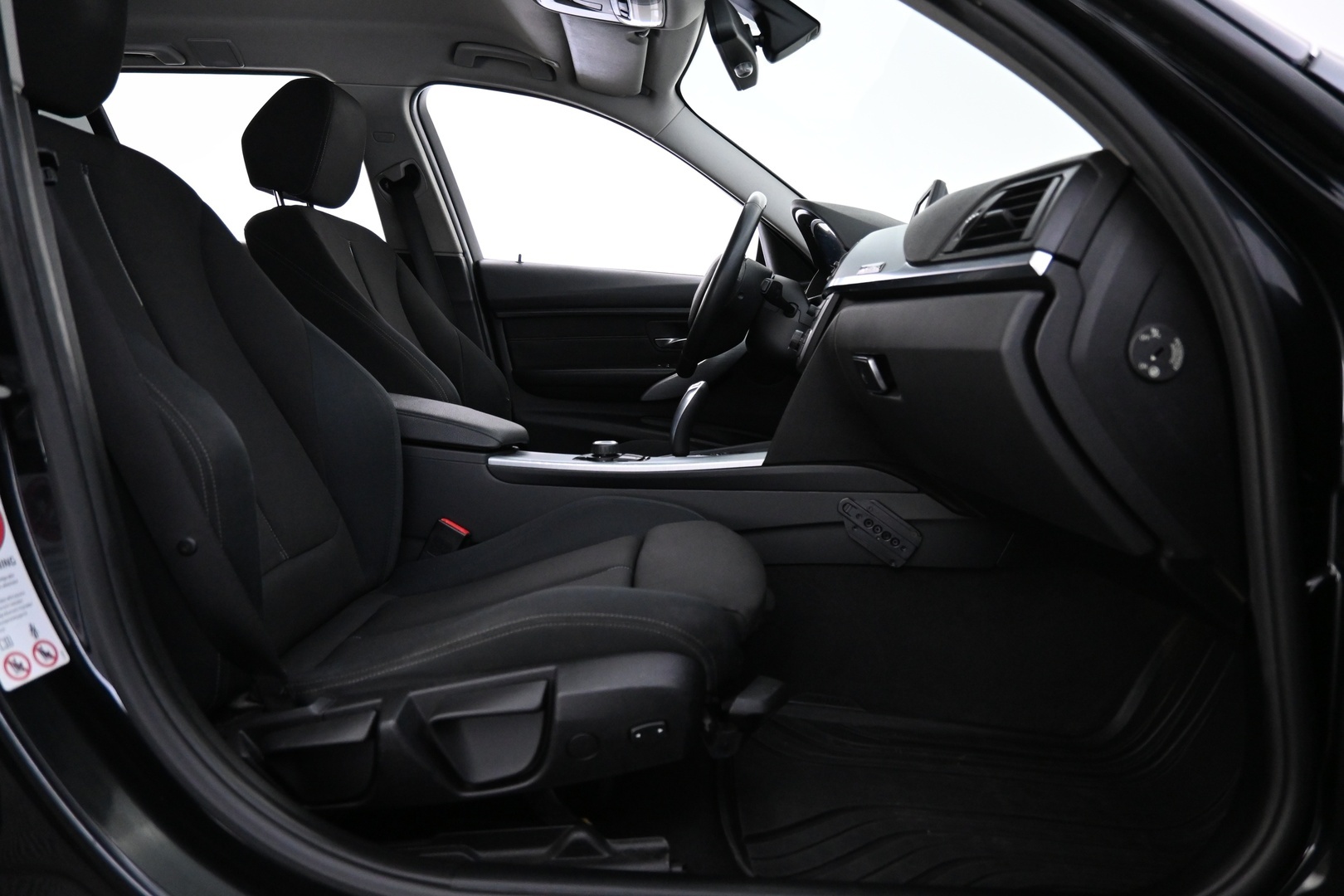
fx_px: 896
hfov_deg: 73.7
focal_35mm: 24
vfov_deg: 53.1
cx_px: 672
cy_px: 448
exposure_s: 1/25
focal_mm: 16
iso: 2800
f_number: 3.5
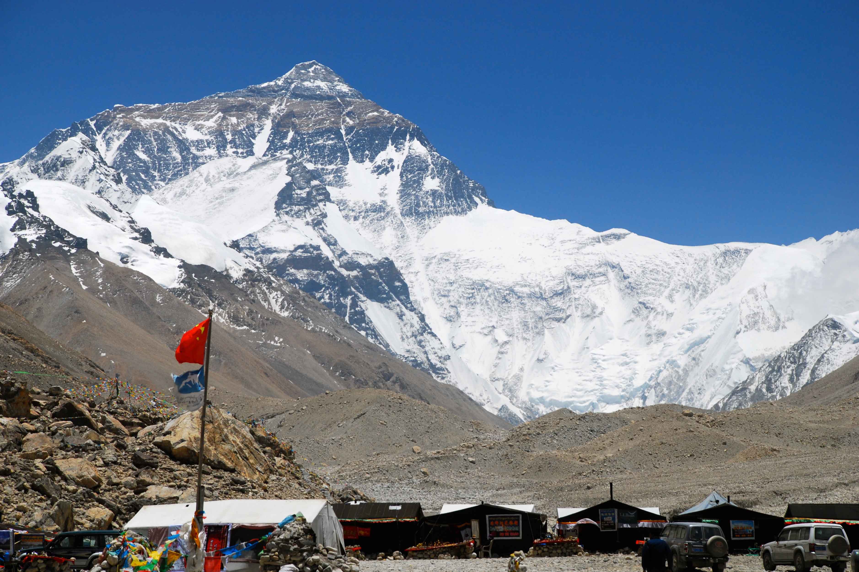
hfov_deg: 17.1
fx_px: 2862
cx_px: 430
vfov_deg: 11.4
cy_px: 286
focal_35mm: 120
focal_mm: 80
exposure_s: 1/400
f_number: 8
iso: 200
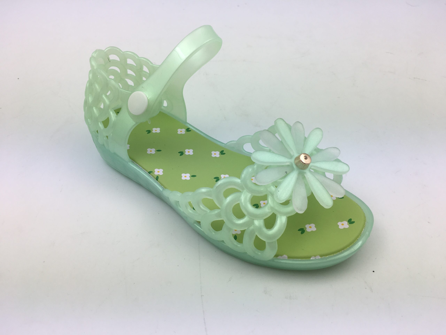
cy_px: 168
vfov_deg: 48.2
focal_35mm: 29
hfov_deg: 61.7
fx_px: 374
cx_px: 223
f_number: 2.2
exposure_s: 1/308
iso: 25
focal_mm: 4.15
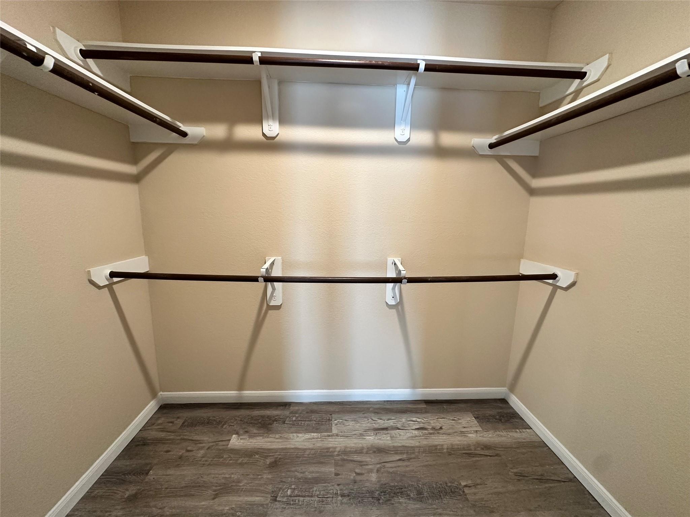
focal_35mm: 14
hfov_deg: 102.1
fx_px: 279
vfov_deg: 85.7
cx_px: 345
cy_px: 258
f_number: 2.2
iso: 250
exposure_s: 1/60
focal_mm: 2.22
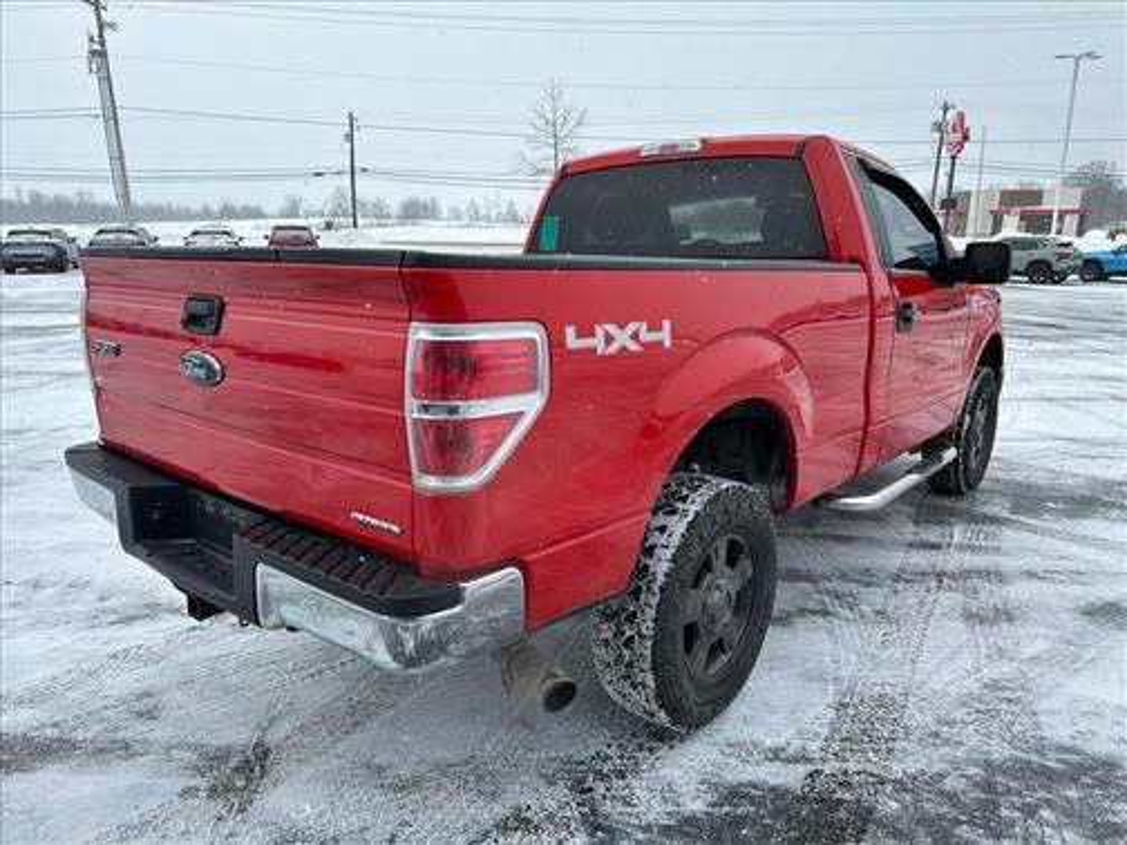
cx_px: 564
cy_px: 422
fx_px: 781
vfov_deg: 56.8
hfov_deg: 71.6
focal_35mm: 24
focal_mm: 6.86
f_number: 1.78
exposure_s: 1/1562
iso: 80
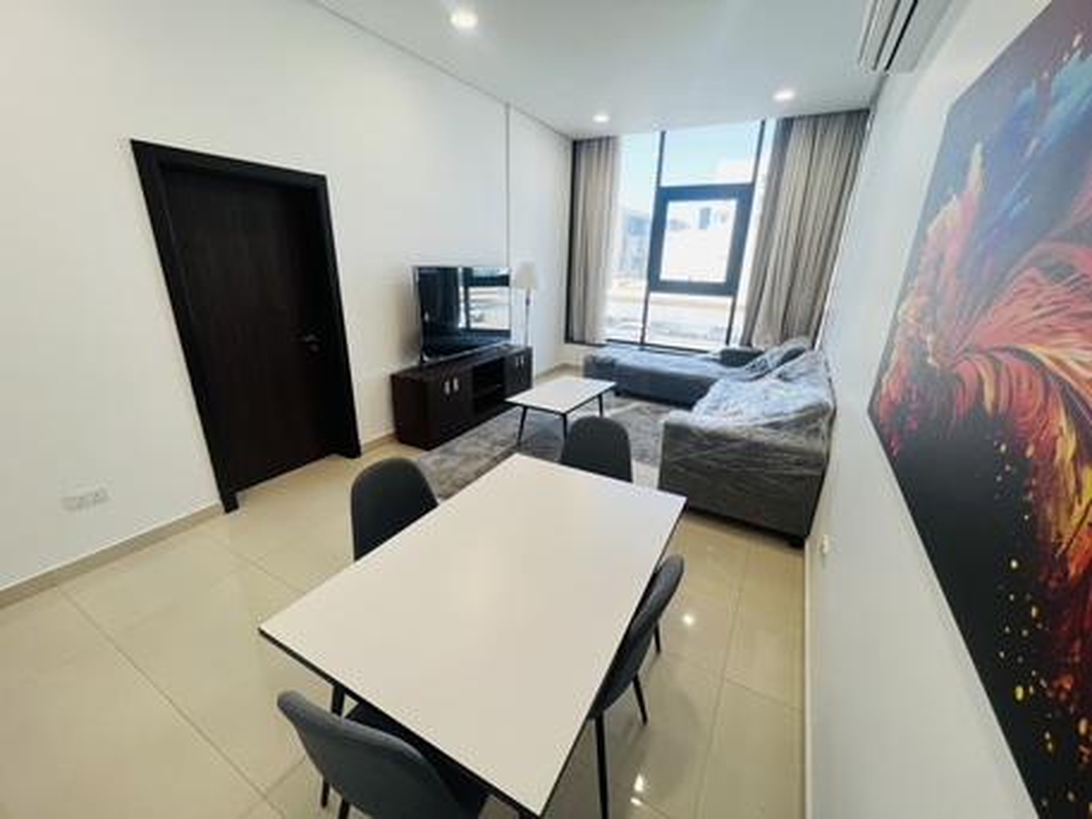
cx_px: 546
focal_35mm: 13
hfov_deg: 106.2
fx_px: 410
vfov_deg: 89.9
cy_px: 410
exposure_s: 1/100
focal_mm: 1.57
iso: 50
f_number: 1.8
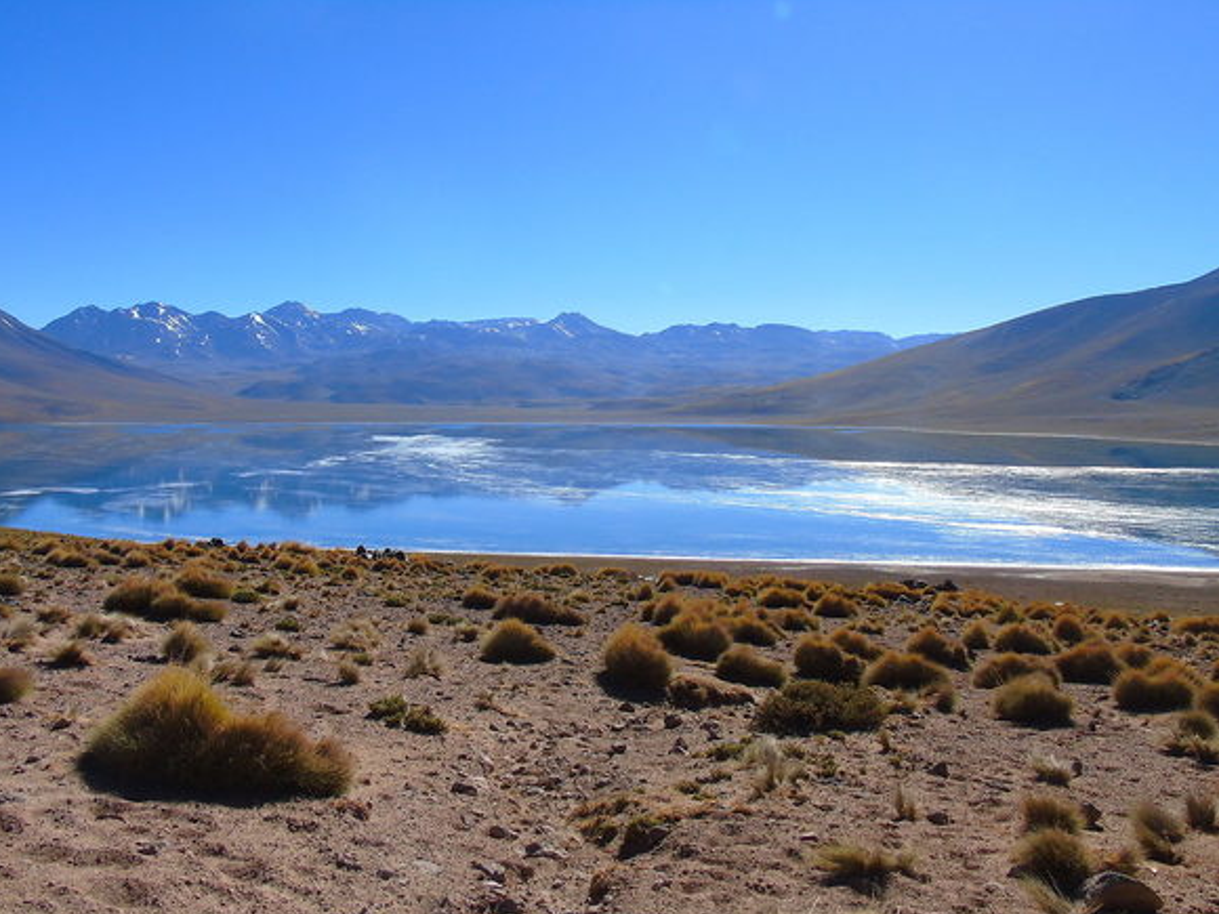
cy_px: 469
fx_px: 1056
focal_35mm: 30
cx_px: 591
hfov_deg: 60.0
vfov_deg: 46.8
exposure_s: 1/1500
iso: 100
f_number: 3.6
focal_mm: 5.2
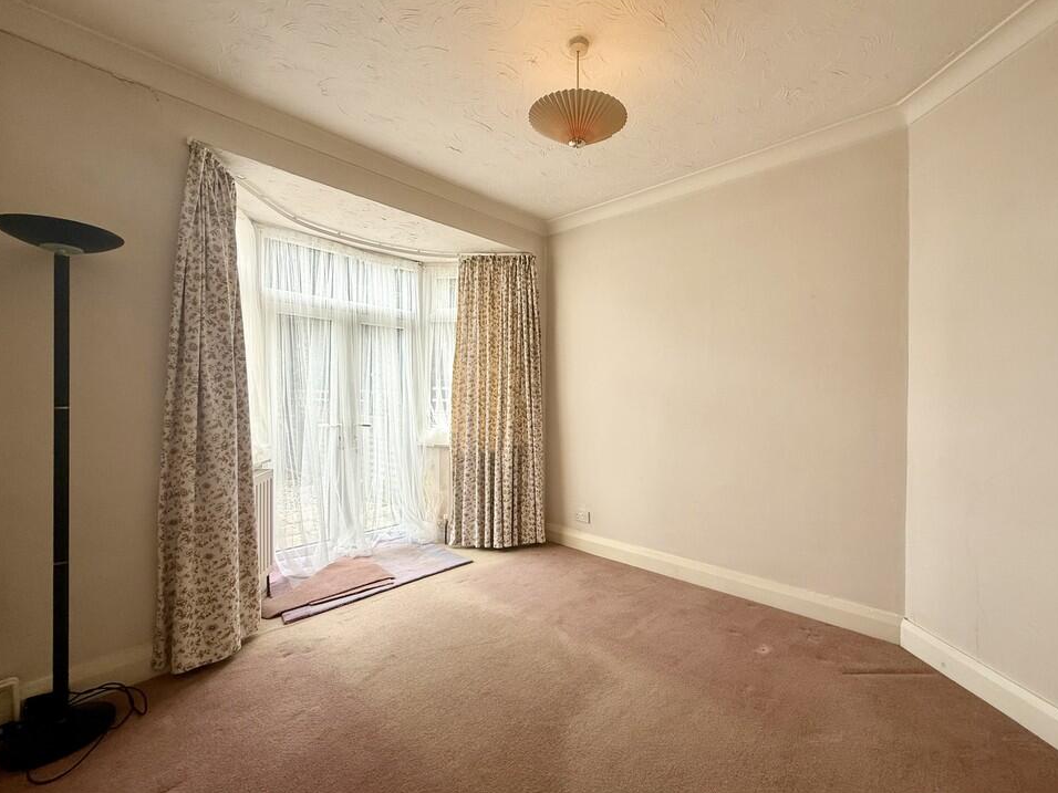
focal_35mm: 15
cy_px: 397
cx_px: 559
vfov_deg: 81.7
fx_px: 458
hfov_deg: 98.1
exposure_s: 1/99
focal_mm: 2.22
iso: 64
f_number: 2.2
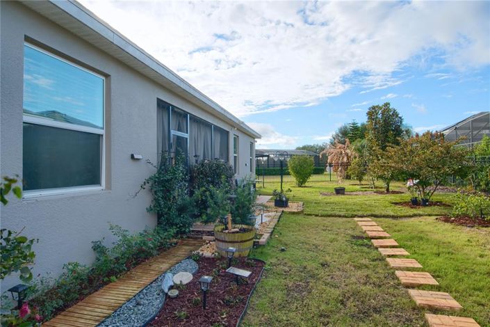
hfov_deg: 81.2
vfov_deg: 59.5
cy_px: 164
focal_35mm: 21
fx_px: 286
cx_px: 245
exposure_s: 1/15
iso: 50
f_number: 6.7
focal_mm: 14
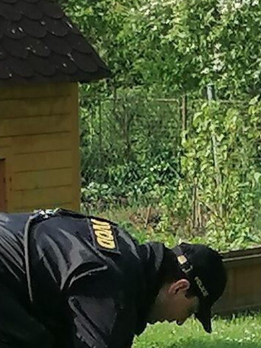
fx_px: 2967
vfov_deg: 6.6
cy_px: 512
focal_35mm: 295
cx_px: 136
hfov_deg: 5.0
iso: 50
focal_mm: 4.75
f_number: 1.8
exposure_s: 1/563
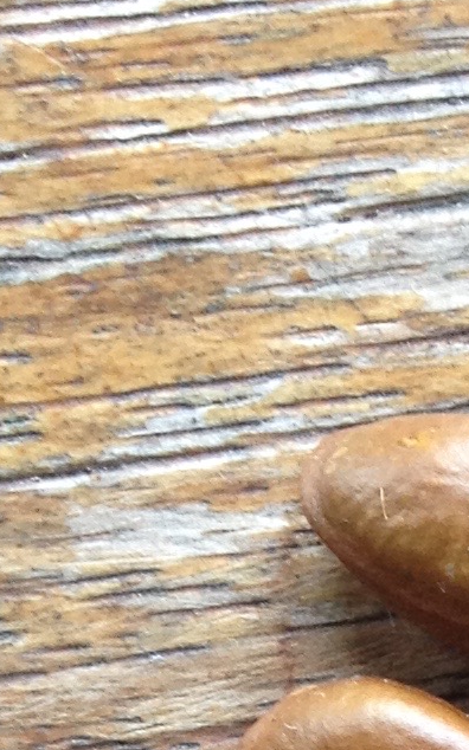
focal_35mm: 191
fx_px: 3908
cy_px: 1530
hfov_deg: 6.7
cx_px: 869
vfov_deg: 10.1
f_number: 2.4
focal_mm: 4.28
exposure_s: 1/24
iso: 50
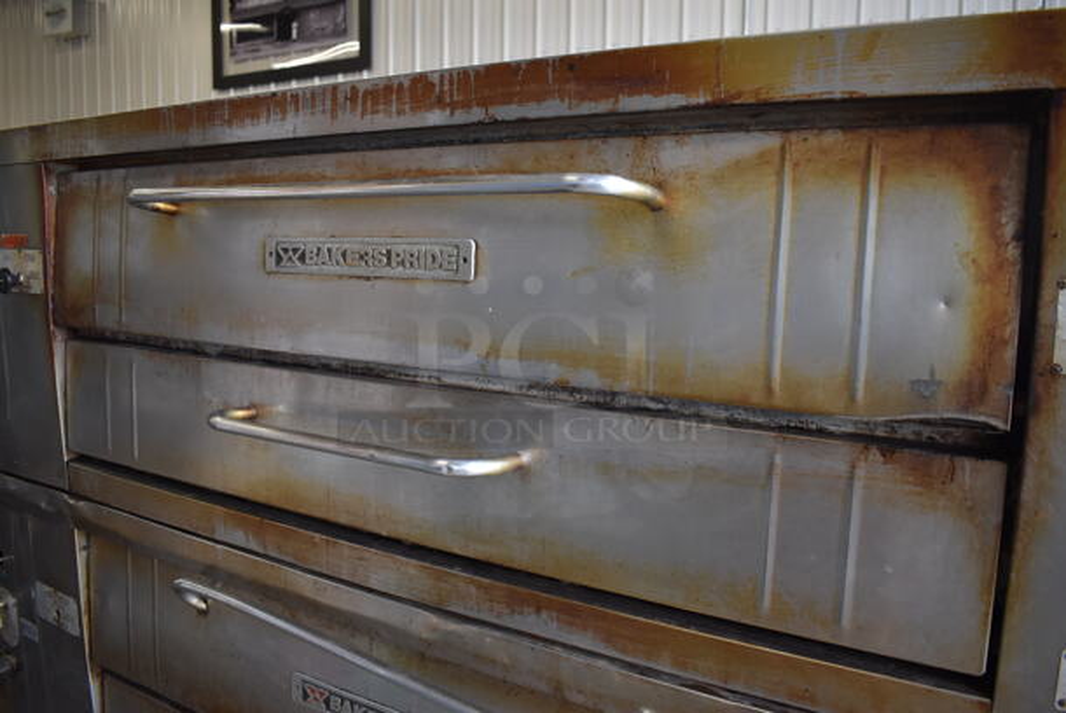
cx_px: 533
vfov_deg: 48.0
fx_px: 800
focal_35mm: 27
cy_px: 356
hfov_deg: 67.3
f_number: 3.5
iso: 800
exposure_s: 1/200
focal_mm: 18
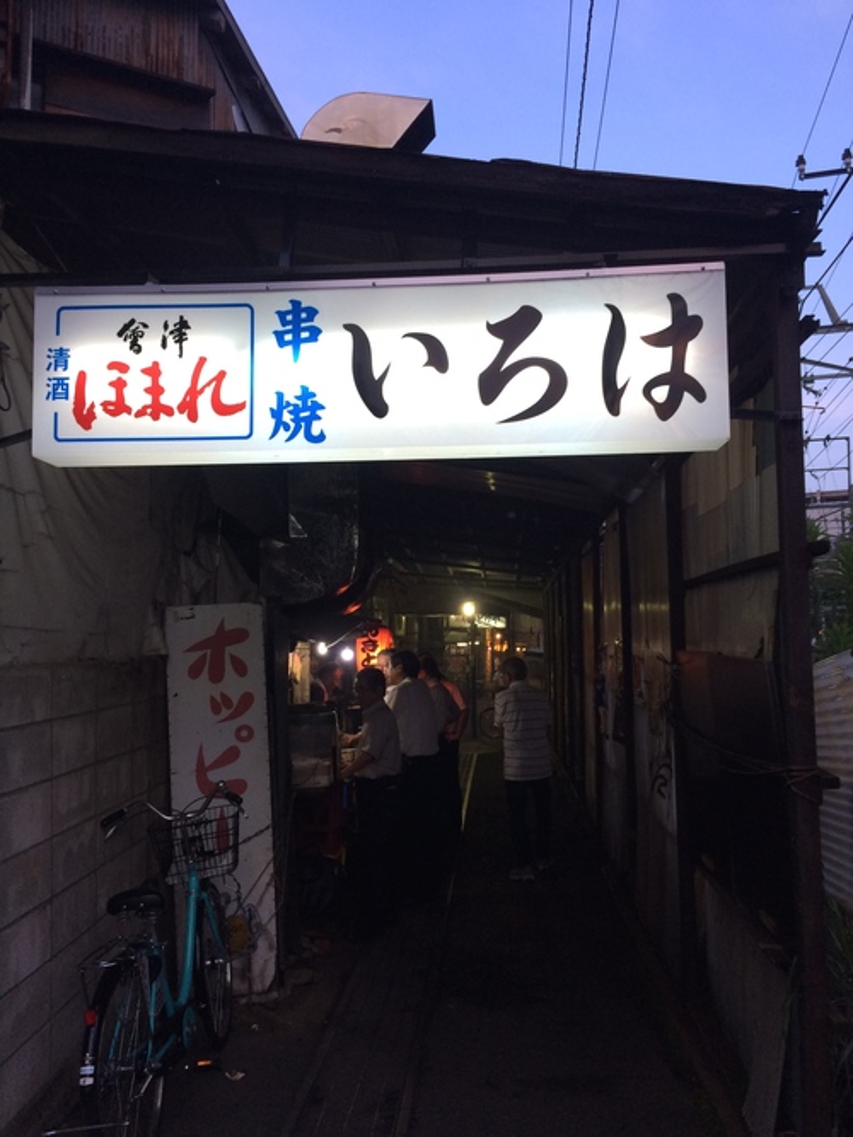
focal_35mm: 29
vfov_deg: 61.7
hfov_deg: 48.2
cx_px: 426
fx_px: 953
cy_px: 568
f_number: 2.2
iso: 40
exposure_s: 1/40
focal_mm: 4.15
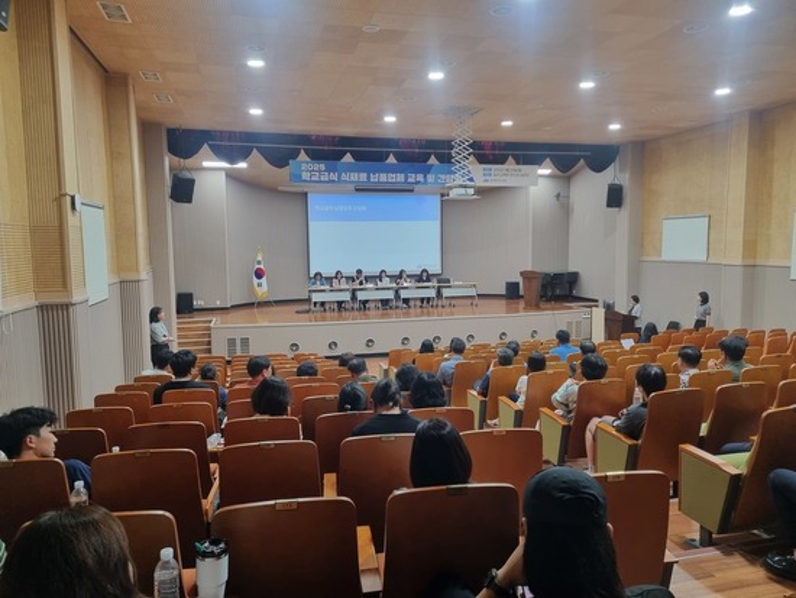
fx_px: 598
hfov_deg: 67.3
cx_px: 398
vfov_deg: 53.1
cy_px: 299
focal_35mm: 26
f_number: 1.8
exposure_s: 1/120
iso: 250
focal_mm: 5.4
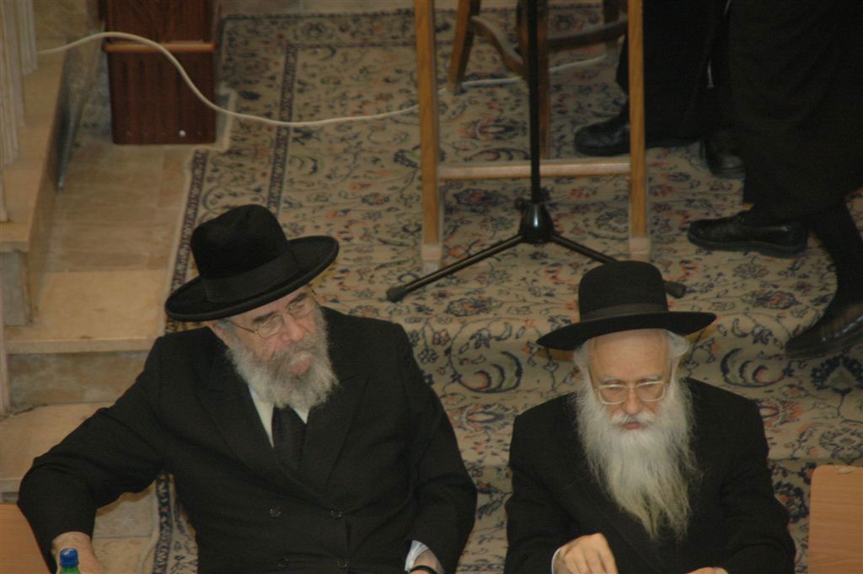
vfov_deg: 5.2
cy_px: 287
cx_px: 432
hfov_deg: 7.9
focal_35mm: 262
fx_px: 6287
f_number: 6
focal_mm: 175
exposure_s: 1/60
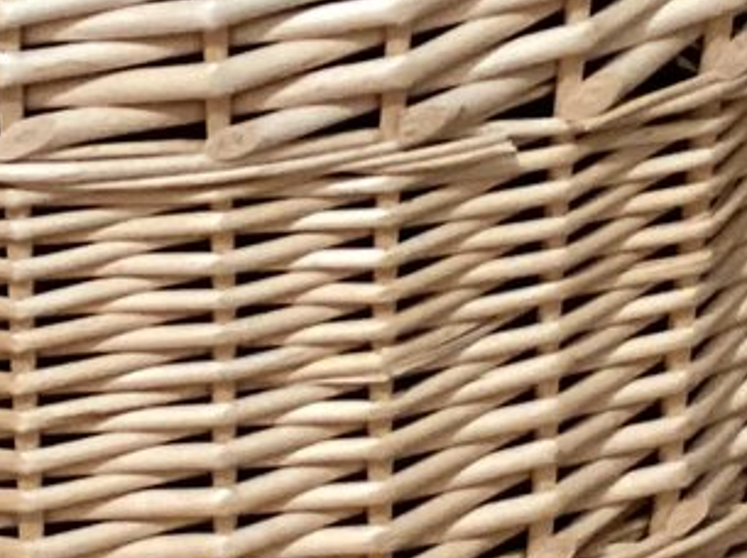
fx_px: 3319
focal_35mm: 154
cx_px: 60
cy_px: -18
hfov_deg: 12.7
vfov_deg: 9.5
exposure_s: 1/33
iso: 400
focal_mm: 3.3
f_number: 2.4
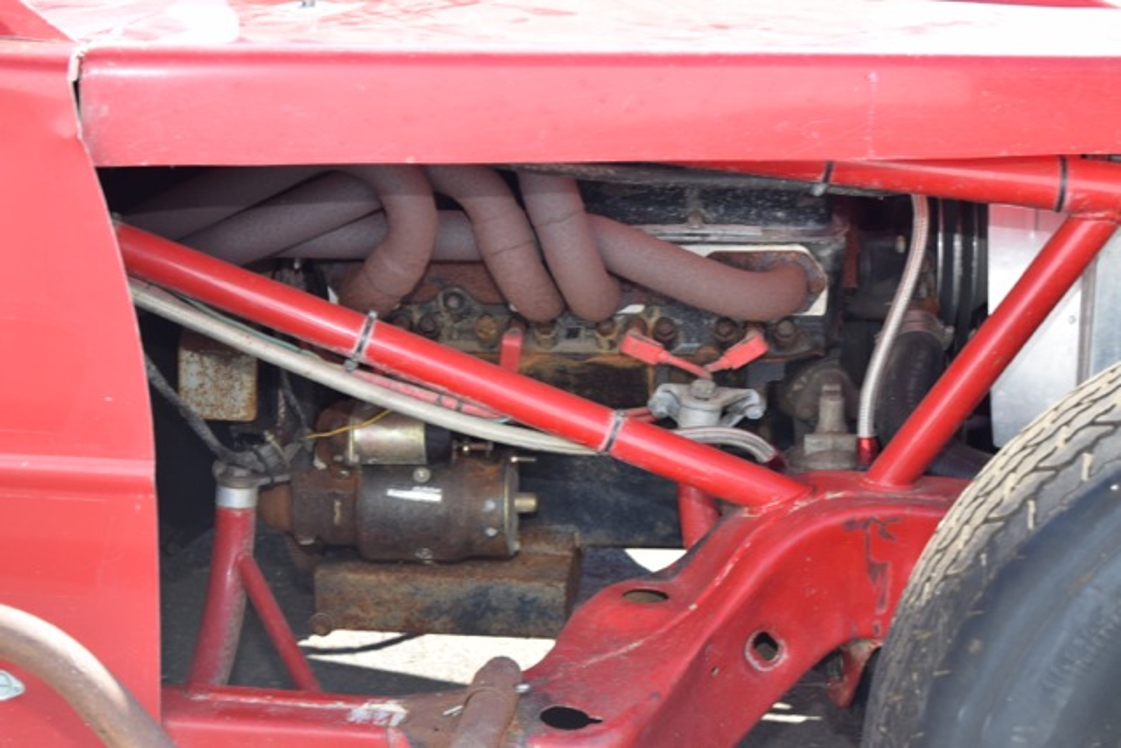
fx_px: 2102
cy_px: 374
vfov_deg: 20.2
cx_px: 560
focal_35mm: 68
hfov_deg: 29.9
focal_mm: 45
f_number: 5.6
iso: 100
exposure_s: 1/100
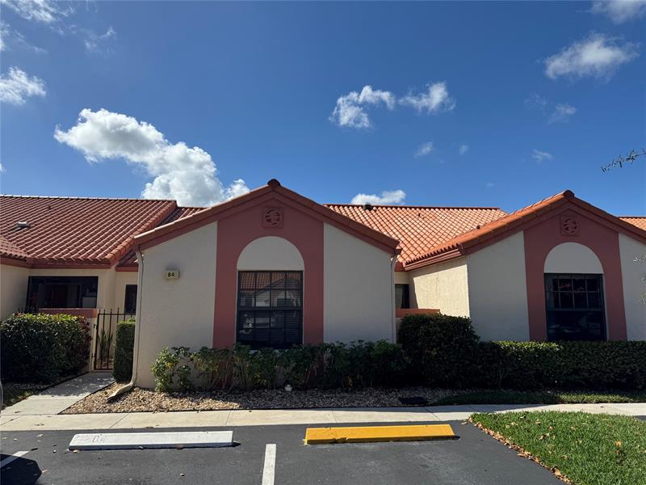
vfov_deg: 56.8
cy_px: 242
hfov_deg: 71.6
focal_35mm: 24
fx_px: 448
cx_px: 323
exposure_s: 1/6410
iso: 80
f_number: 1.78
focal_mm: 6.76
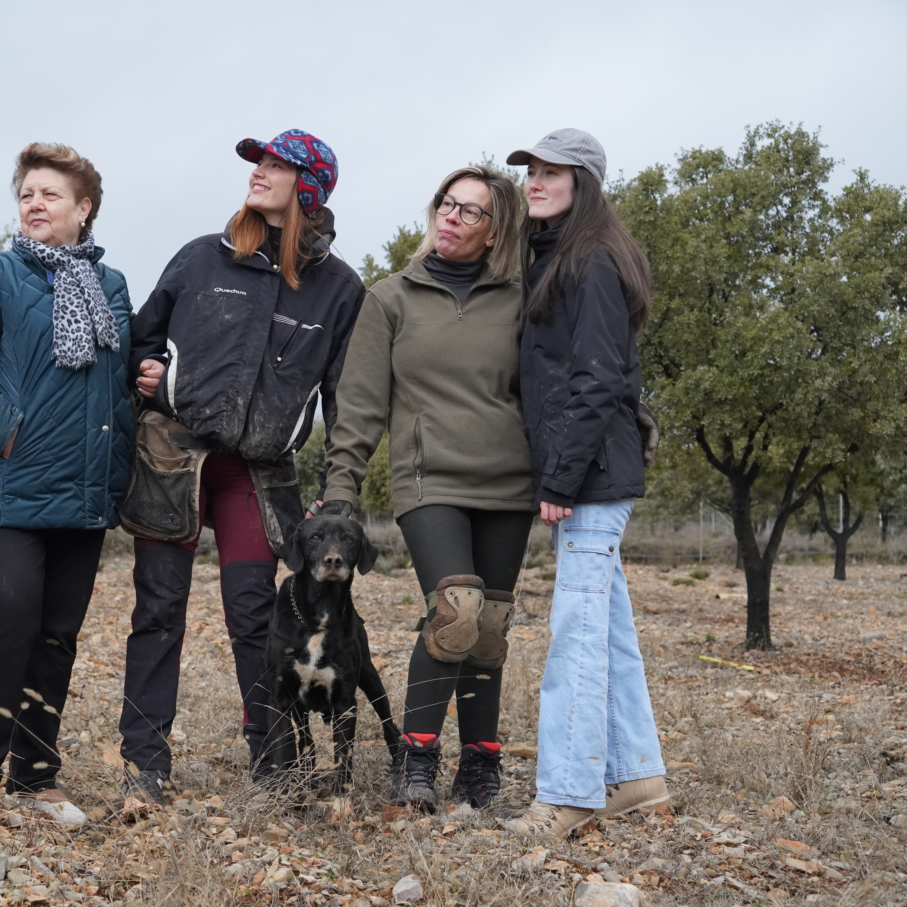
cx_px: 311
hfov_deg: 28.8
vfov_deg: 29.0
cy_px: 455
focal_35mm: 59
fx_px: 1757
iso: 1250
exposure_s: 1/160
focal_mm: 30.8
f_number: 4
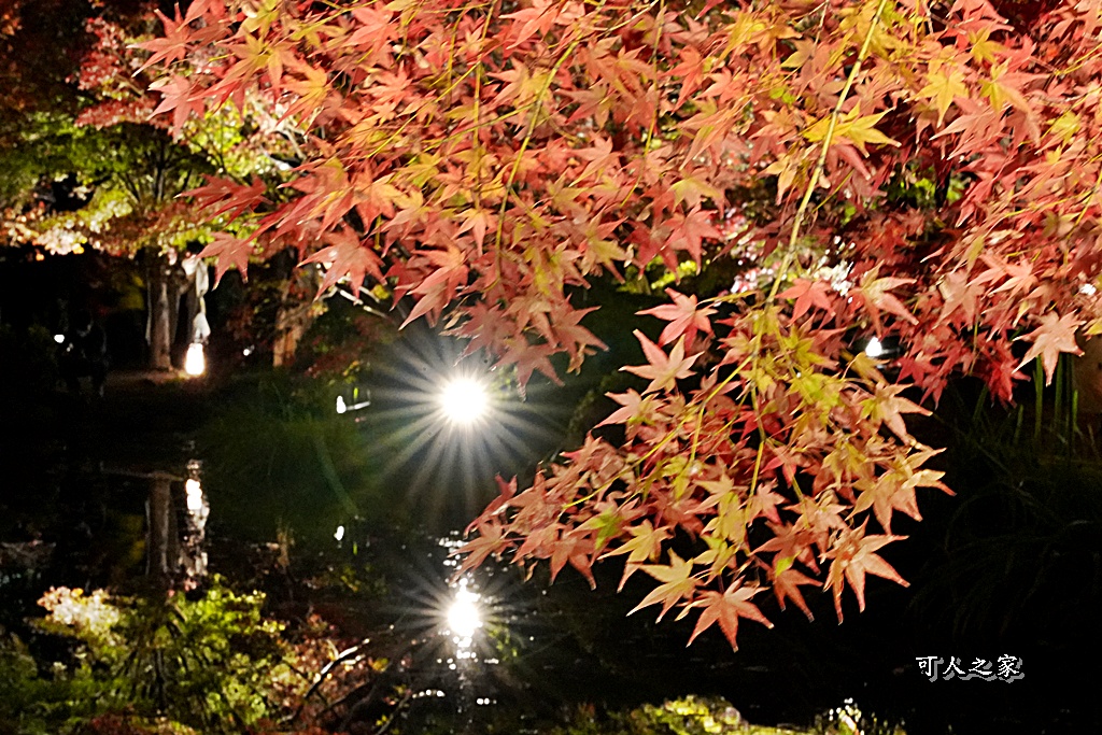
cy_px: 368
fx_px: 3214
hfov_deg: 19.5
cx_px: 551
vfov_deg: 13.0
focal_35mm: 105
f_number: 20
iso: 4000
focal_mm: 70
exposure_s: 1/4
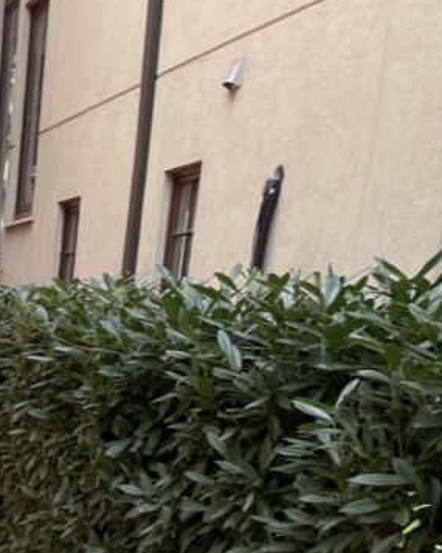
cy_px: 761
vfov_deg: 22.6
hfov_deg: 19.4
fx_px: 1193
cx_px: -133
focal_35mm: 73
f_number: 1.6
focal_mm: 4.2
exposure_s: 1/812
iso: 32
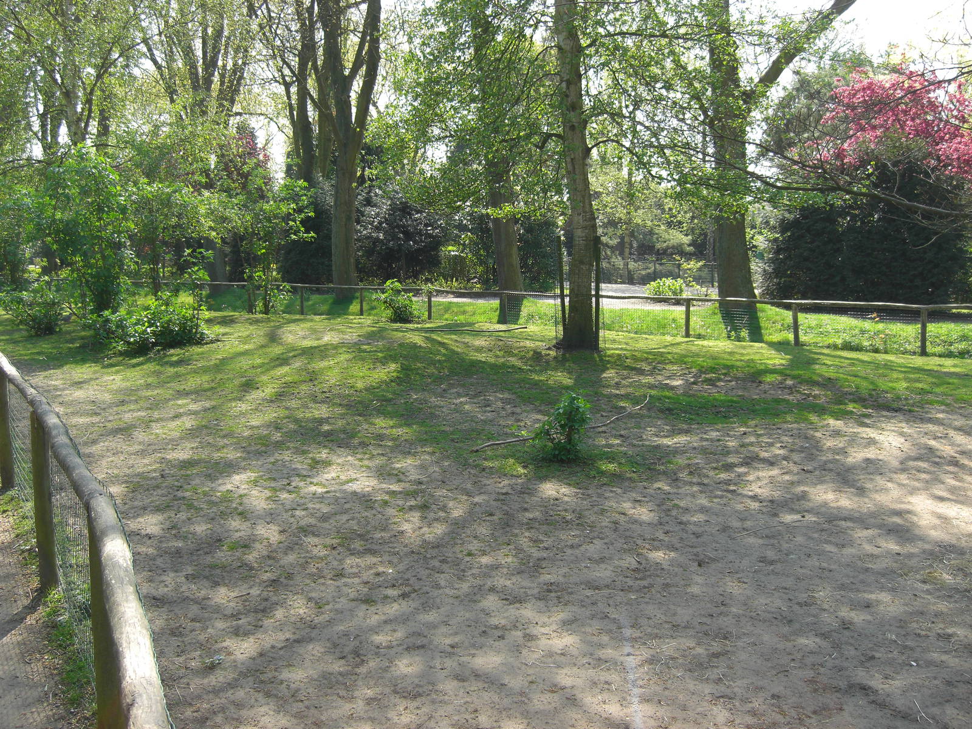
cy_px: 364
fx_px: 1067
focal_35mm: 38
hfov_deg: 49.0
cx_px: 486
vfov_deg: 37.7
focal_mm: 7.9
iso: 80
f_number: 2.8
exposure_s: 1/320
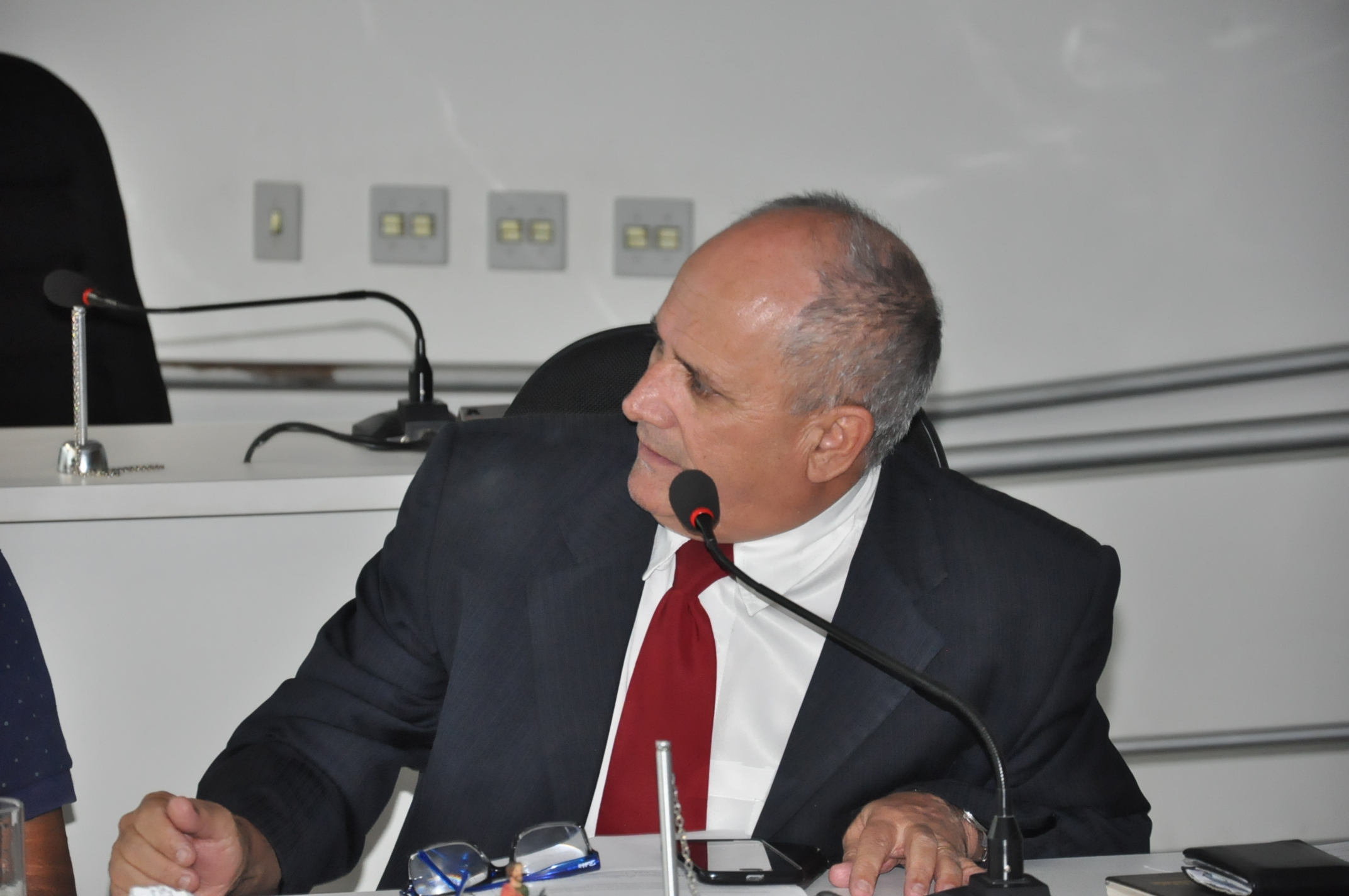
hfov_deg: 13.1
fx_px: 5895
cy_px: 448
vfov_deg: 8.7
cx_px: 674
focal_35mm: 158
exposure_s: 1/60
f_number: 5.6
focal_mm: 105
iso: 2000
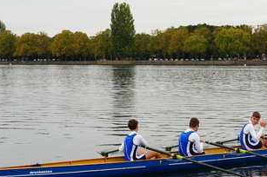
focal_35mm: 97
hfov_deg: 20.9
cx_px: 197
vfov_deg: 14.0
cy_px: 130
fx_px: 719
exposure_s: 1/80
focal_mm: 32
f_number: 5.6
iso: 100
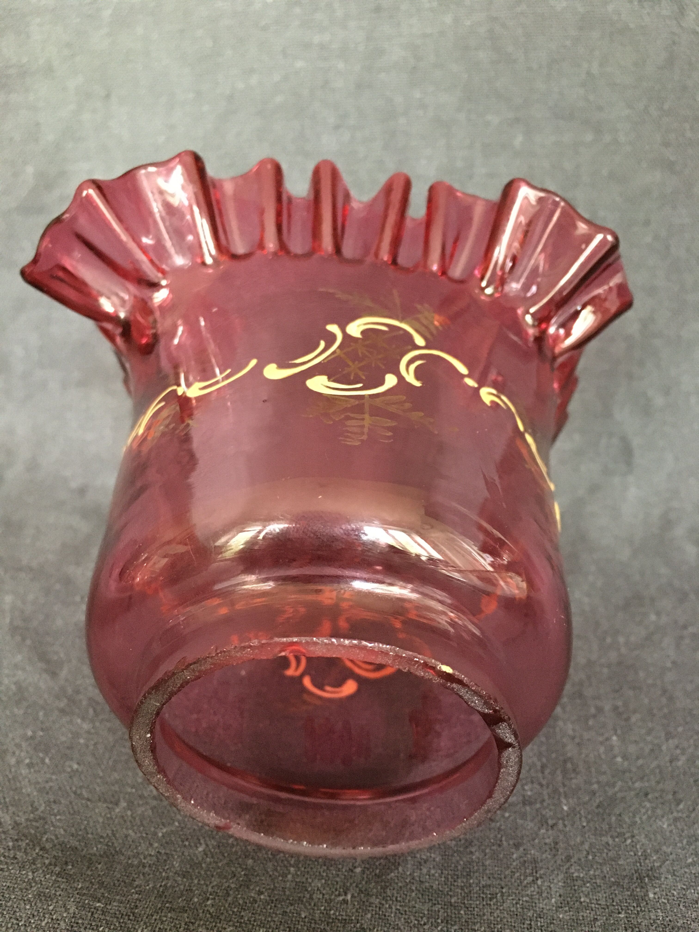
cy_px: 466
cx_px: 350
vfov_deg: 61.7
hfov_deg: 48.2
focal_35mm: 29
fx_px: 781
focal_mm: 4.15
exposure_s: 1/17
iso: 320
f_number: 2.2
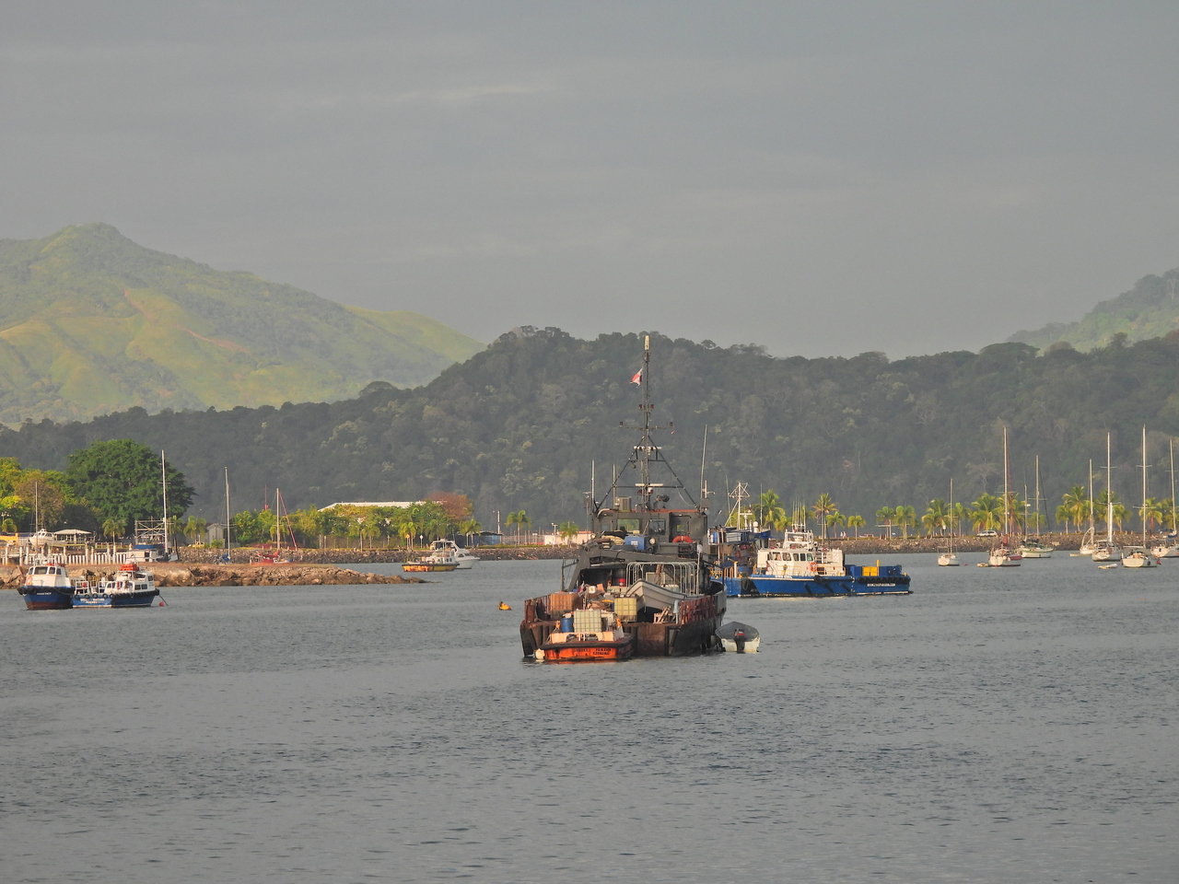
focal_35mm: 240
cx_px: 590
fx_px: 8174
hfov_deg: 8.2
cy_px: 442
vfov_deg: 6.2
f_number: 4.5
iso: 100
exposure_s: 1/200
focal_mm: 42.8
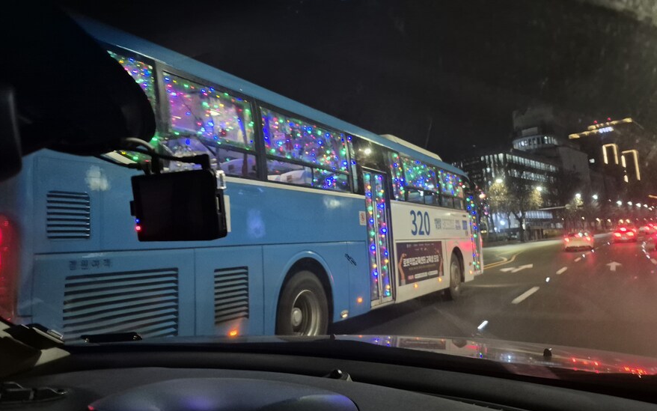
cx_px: 329
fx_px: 448
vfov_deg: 49.3
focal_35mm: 25
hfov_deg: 72.5
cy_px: 193
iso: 1250
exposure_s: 1/24
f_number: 1.8
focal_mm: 5.4
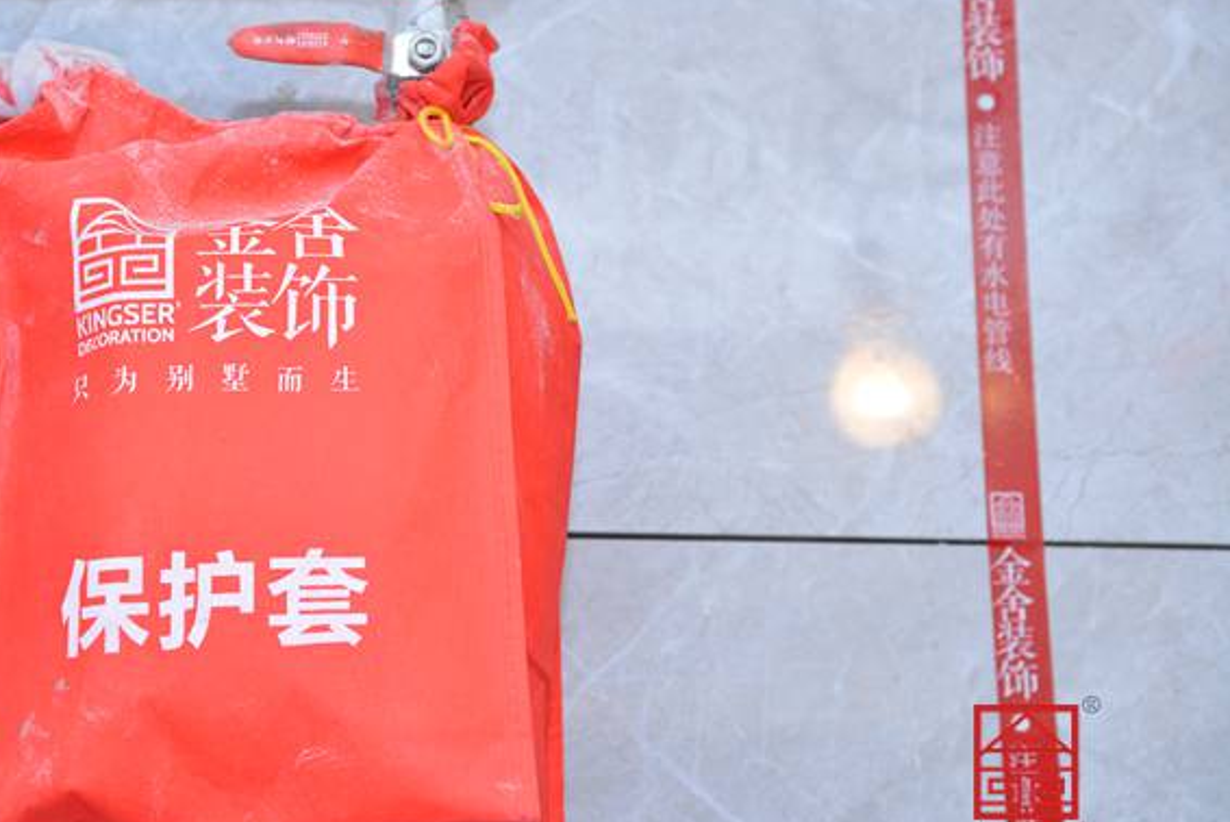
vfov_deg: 13.8
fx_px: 3384
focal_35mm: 99
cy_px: 383
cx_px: 382
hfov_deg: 20.5
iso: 320
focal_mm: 70
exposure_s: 1/125
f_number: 4.5
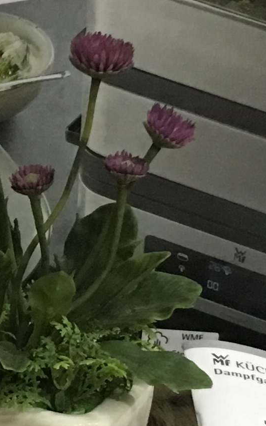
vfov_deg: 14.3
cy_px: 267
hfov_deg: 8.6
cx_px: -242
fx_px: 1693
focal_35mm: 146
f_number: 2.2
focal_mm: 4.15
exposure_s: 1/8
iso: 100
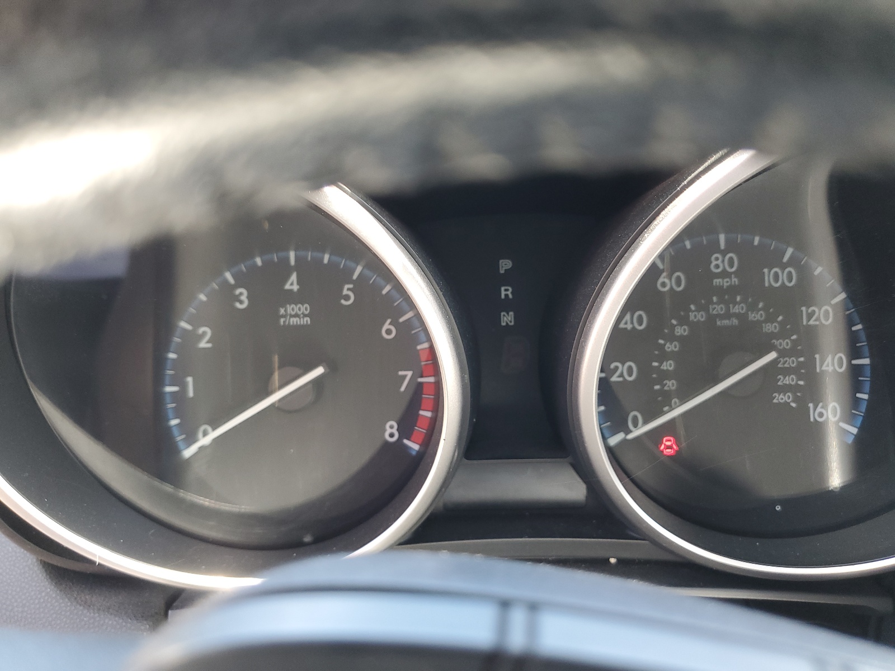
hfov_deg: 67.3
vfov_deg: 53.1
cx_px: 448
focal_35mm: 26
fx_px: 672
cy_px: 336
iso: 78
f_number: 1.5
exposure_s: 1/60.2
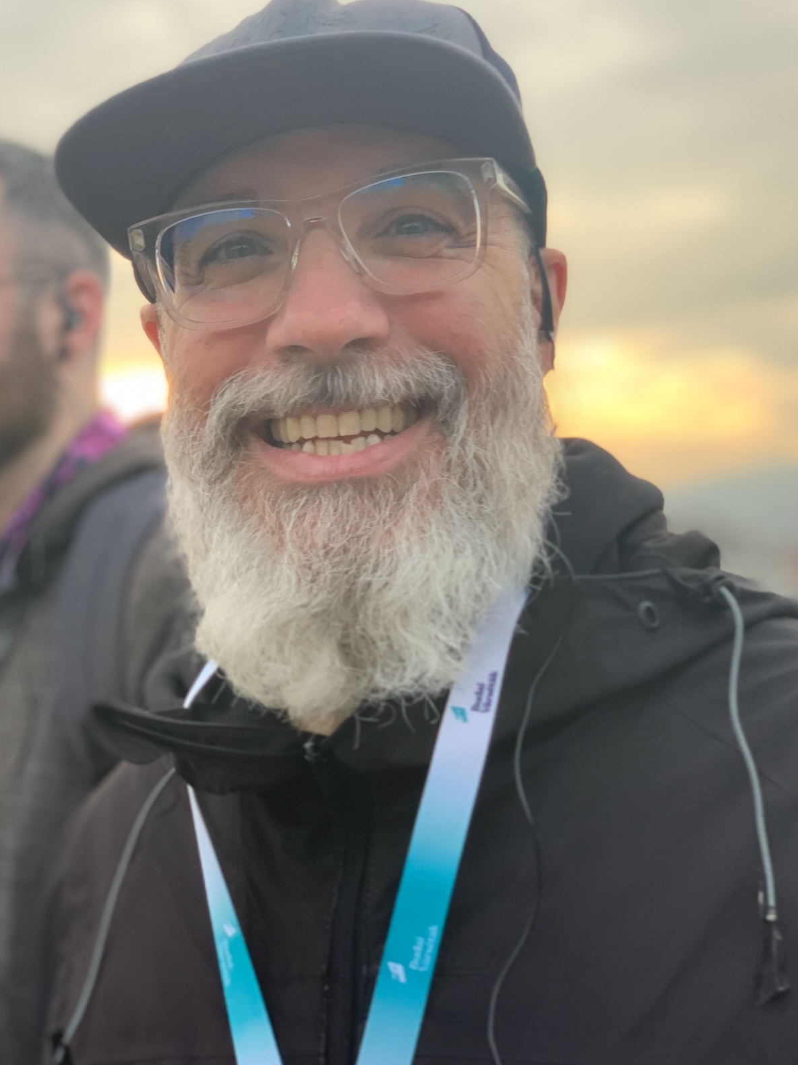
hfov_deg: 22.3
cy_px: 479
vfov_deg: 29.4
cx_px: 390
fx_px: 2029
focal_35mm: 66
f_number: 2.4
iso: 32
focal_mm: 6
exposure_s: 1/122
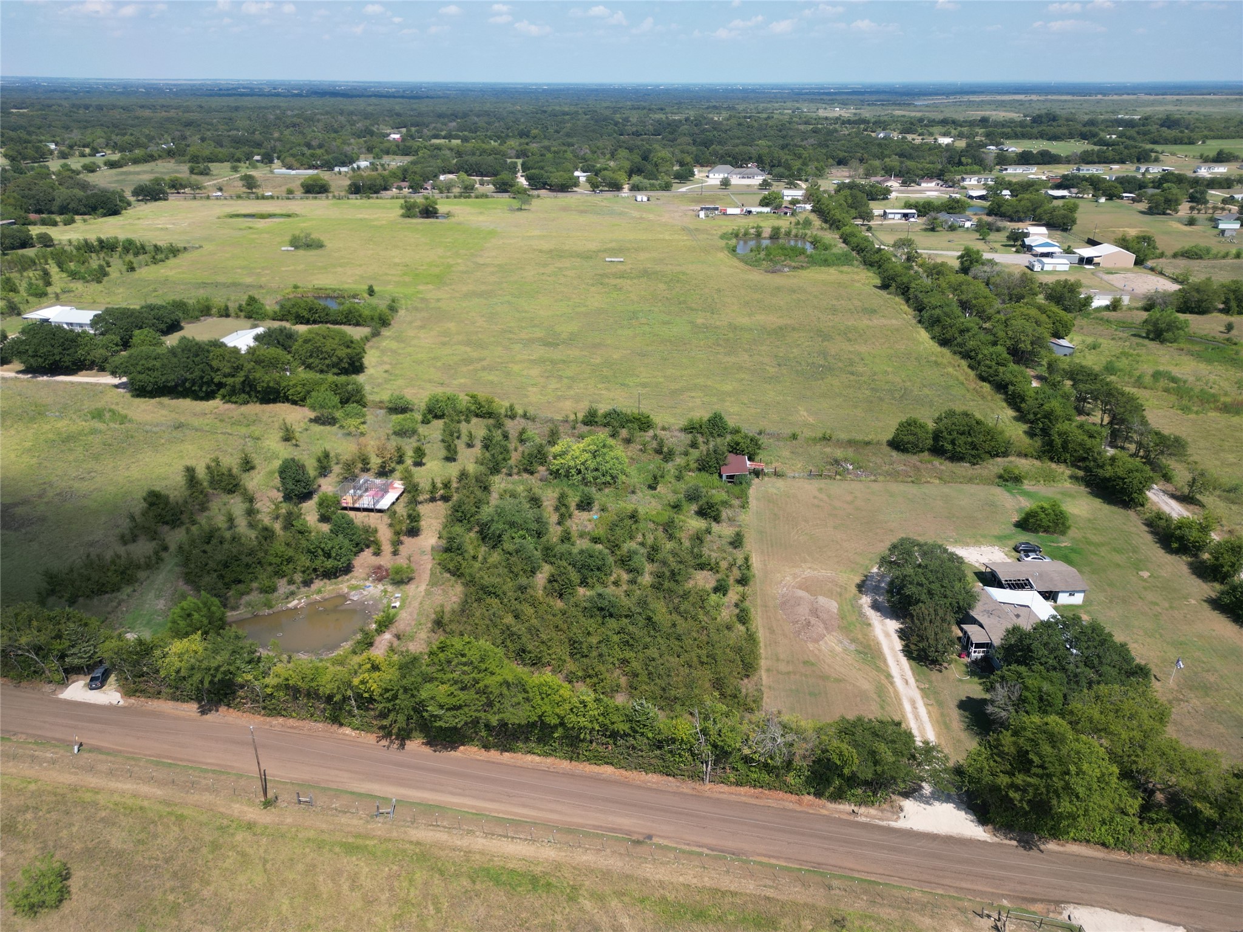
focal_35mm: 24
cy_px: 466
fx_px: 862
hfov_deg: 71.6
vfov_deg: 56.8
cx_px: 622
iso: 100
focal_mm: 6.72
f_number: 1.7
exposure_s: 1/2000
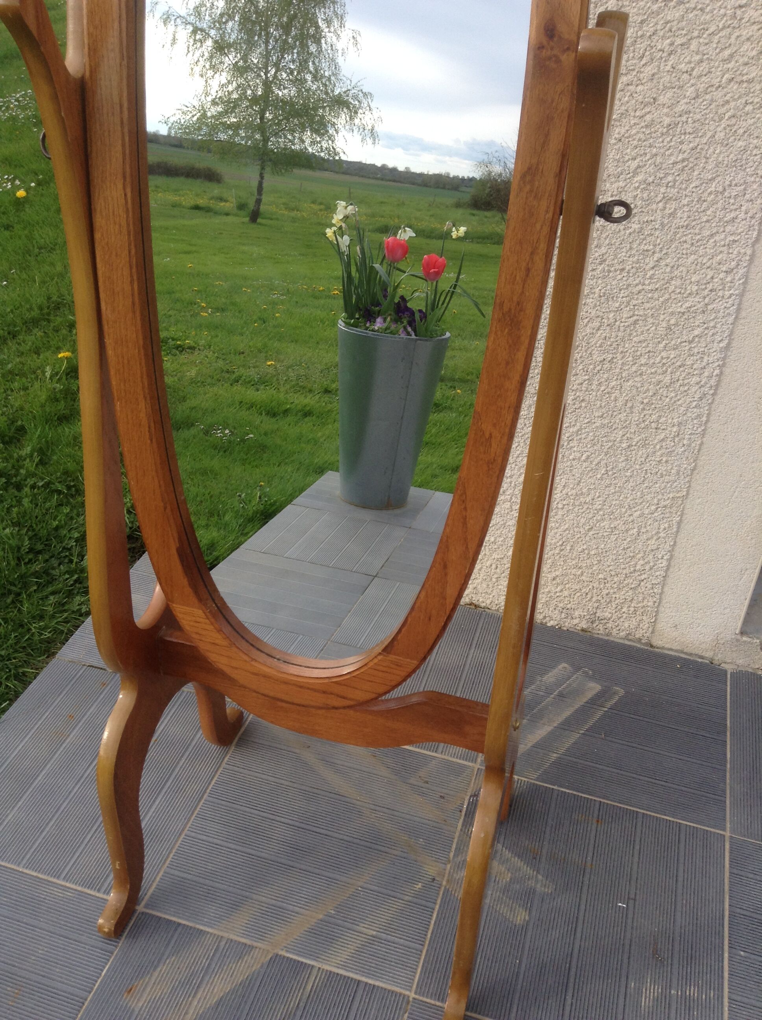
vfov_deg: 55.4
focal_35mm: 33
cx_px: 381
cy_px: 510
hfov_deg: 42.8
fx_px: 971
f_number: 2.4
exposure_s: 1/341
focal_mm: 3.3
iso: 25
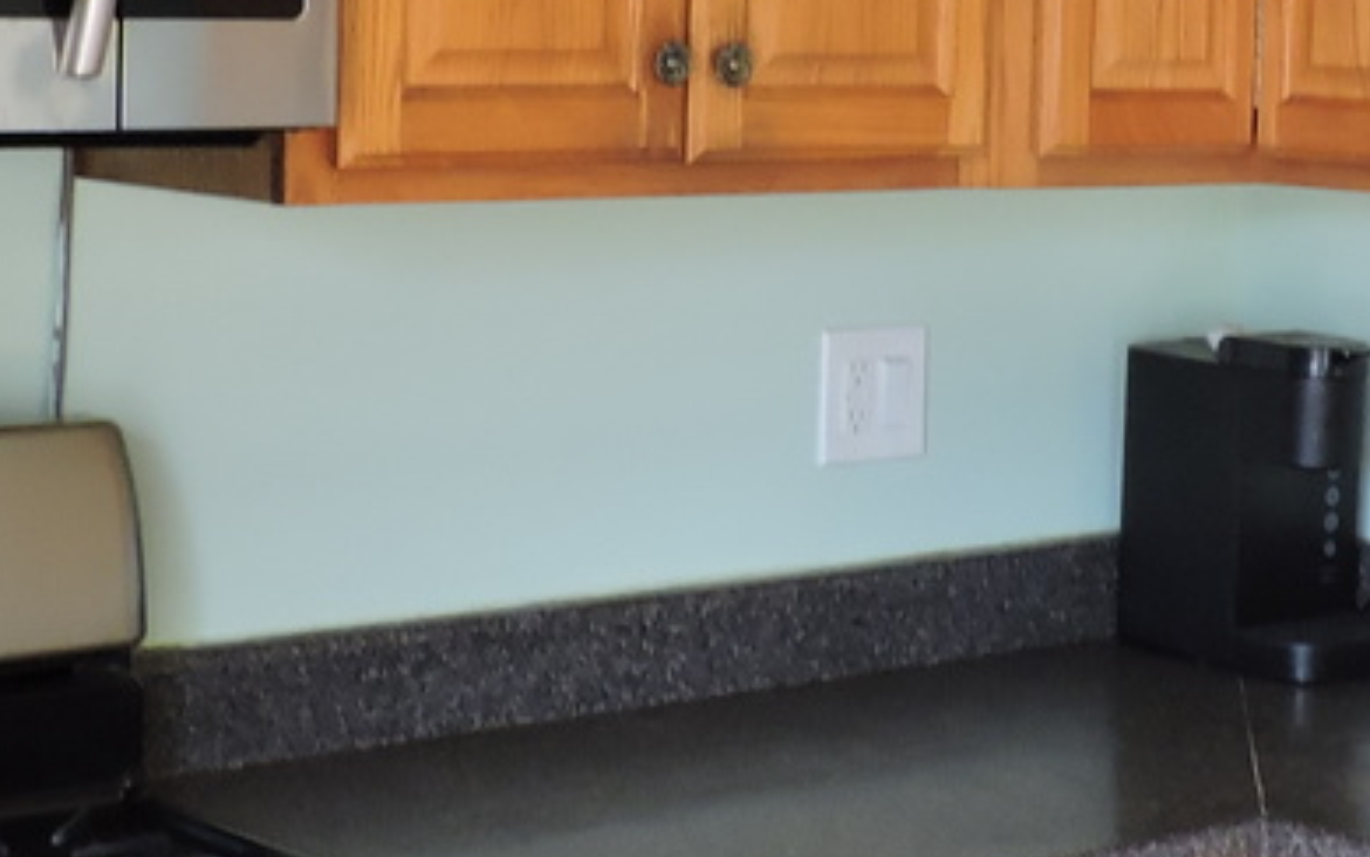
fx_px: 3511
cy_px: 102
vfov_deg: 13.8
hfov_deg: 21.9
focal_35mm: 94
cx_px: 991
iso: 220
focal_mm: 4.3
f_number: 3
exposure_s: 1/30
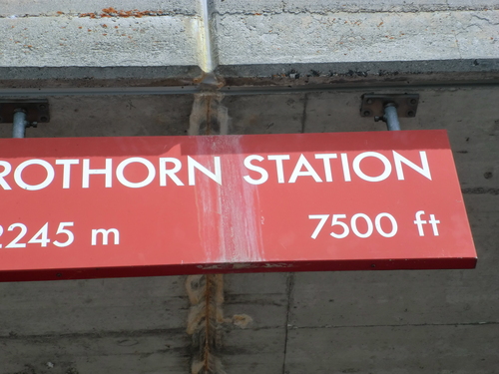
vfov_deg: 17.2
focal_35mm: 86
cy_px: 187
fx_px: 1240
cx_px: 250
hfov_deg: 22.8
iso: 50
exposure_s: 1/400
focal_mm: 15.51
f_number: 4.8
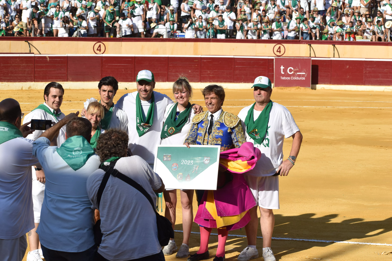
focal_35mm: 105
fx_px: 1143
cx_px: 196
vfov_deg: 13.0
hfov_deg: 19.5
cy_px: 130
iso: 400
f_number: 9
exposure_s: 1/1250
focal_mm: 70
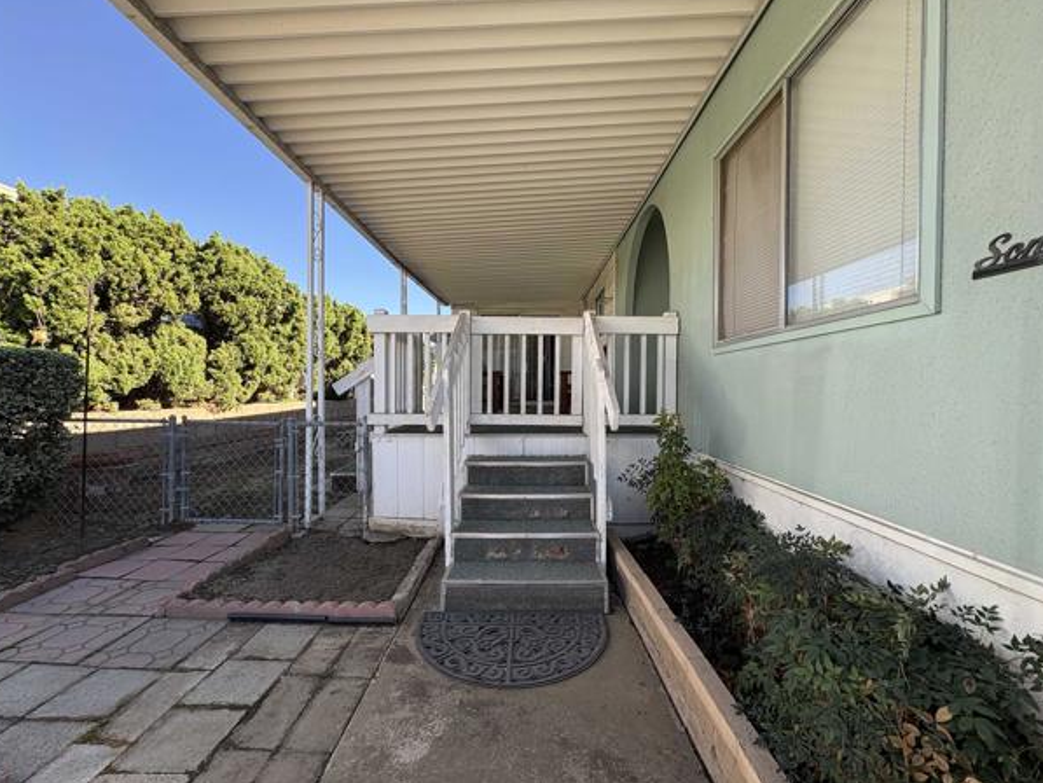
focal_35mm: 15
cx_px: 535
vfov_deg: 81.8
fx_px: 452
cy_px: 398
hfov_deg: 98.1
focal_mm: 2.22
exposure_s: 1/479
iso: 64
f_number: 2.2
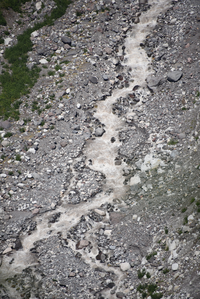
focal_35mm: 300
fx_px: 2498
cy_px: 150
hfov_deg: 4.6
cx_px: 100
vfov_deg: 6.9
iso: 100
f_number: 6.3
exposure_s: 1/640
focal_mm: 300
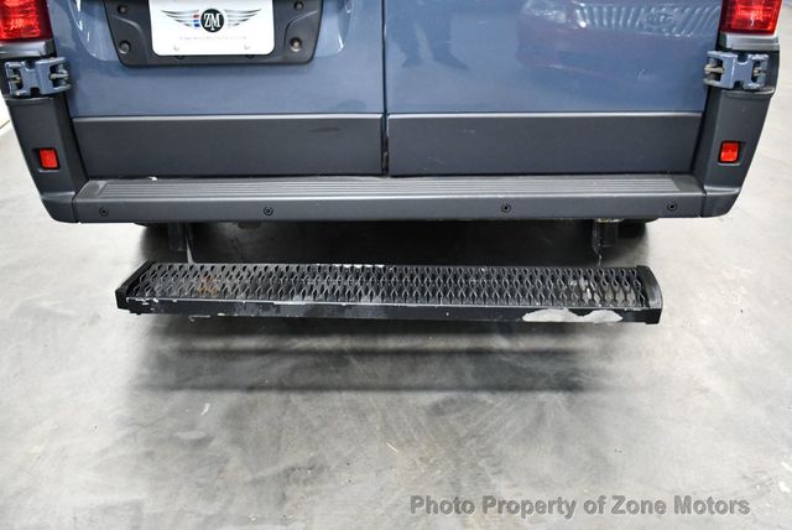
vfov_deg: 36.9
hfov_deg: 53.1
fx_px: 793
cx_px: 396
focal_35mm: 36
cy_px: 265
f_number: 3.5
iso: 3200
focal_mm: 18
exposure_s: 1/100
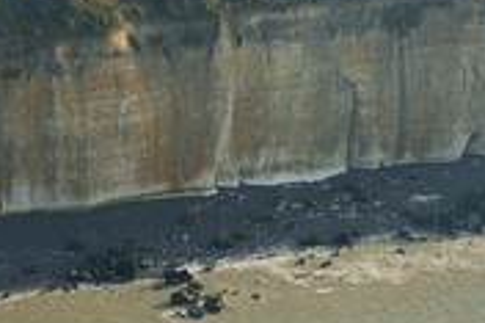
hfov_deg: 12.3
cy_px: 124
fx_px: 2248
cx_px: 123
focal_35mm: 167
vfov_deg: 8.2
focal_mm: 70
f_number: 7.1
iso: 400
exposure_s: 1/800
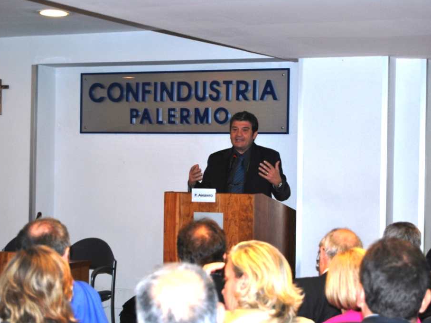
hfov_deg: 21.9
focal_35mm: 90
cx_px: 228
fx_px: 1115
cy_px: 161
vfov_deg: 16.5
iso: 250
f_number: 5.6
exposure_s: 1/60
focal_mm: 55
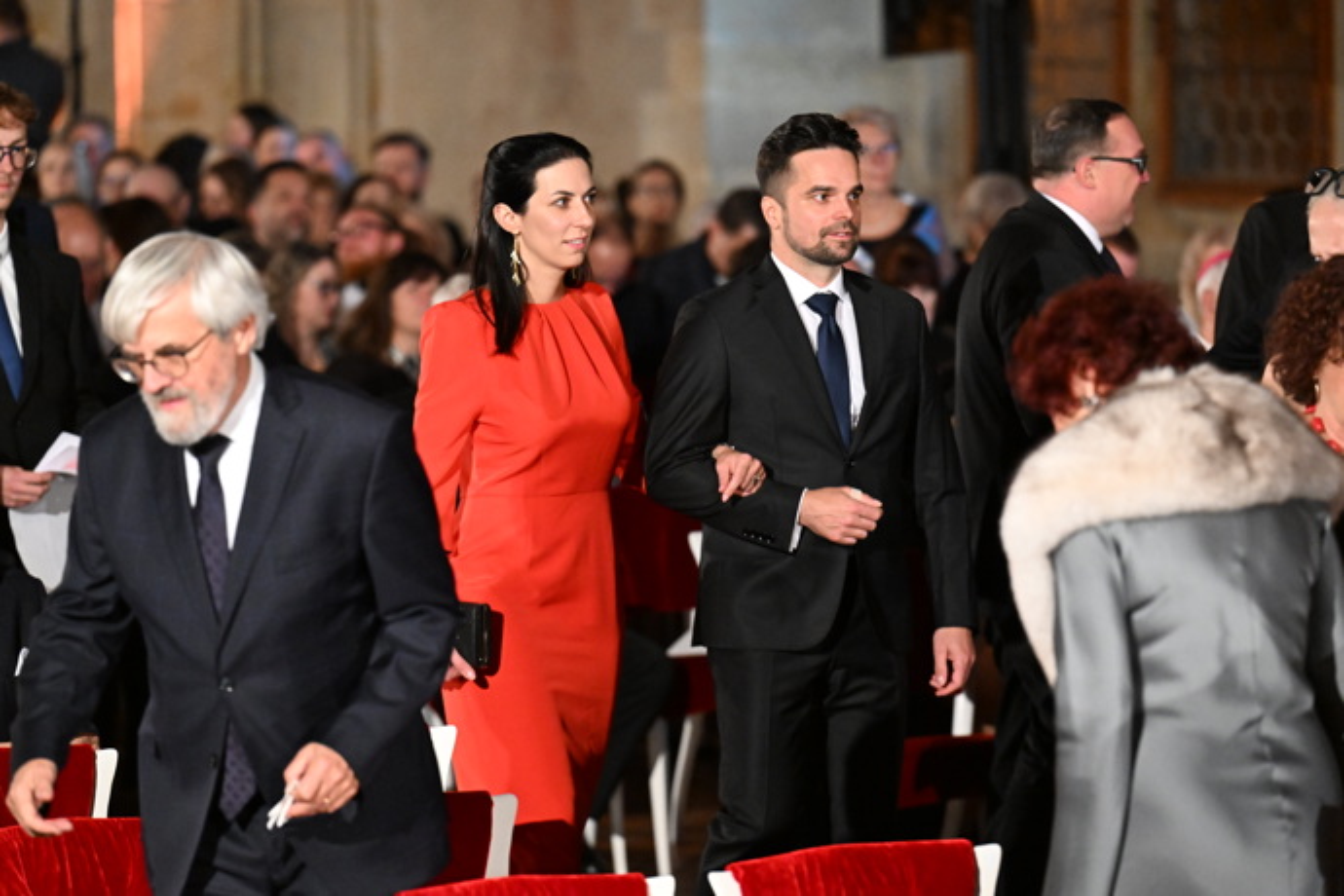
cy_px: 448
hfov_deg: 10.3
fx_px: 7466
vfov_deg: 6.9
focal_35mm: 200
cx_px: 672
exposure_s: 1/250
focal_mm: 200
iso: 8000
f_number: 4
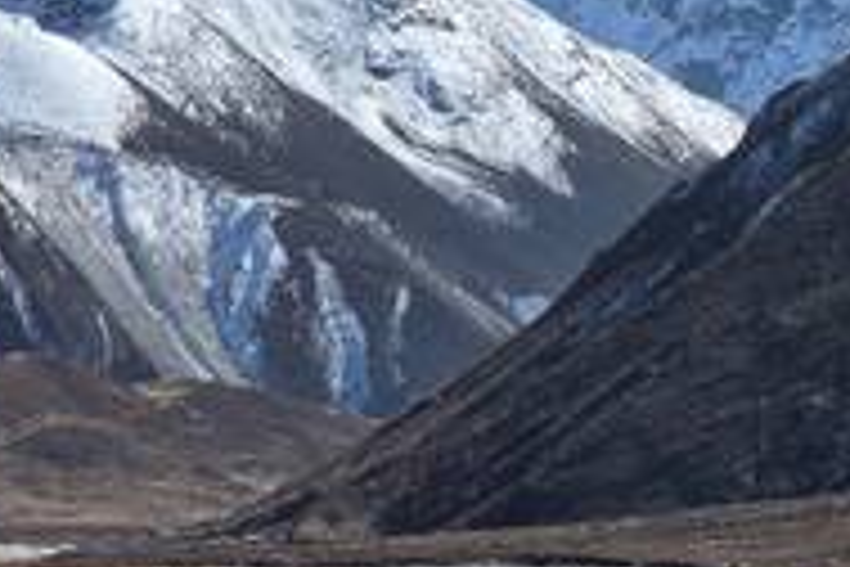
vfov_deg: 7.5
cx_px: 868
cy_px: 288
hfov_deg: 11.2
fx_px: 4297
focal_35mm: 182
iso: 50
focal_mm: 7.9
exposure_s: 1/2365
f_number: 2.4
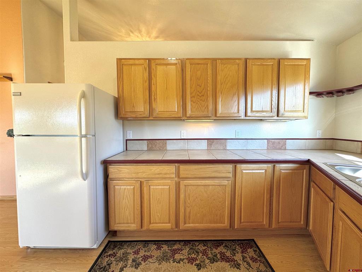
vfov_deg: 85.7
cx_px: 181
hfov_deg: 102.1
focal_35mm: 14
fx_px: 146
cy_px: 136
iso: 80
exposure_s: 1/120
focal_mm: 2.22
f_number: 2.2
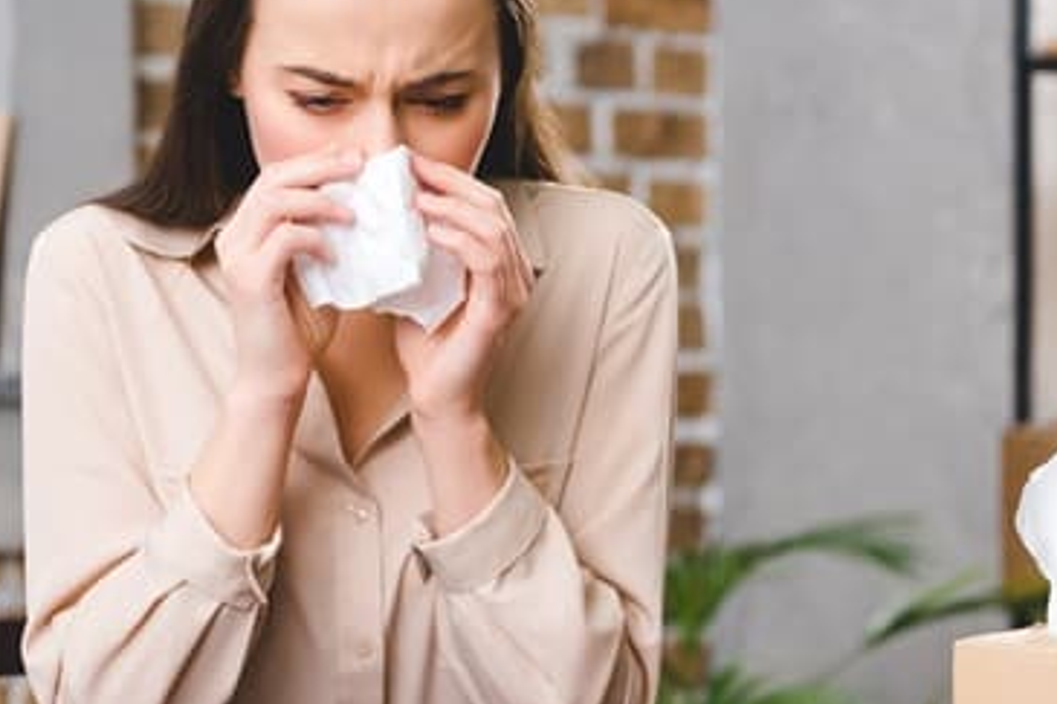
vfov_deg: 11.9
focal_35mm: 115
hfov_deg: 17.8
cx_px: 527
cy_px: 417
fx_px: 3375
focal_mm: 70
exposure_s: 1/200
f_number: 3.5
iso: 160
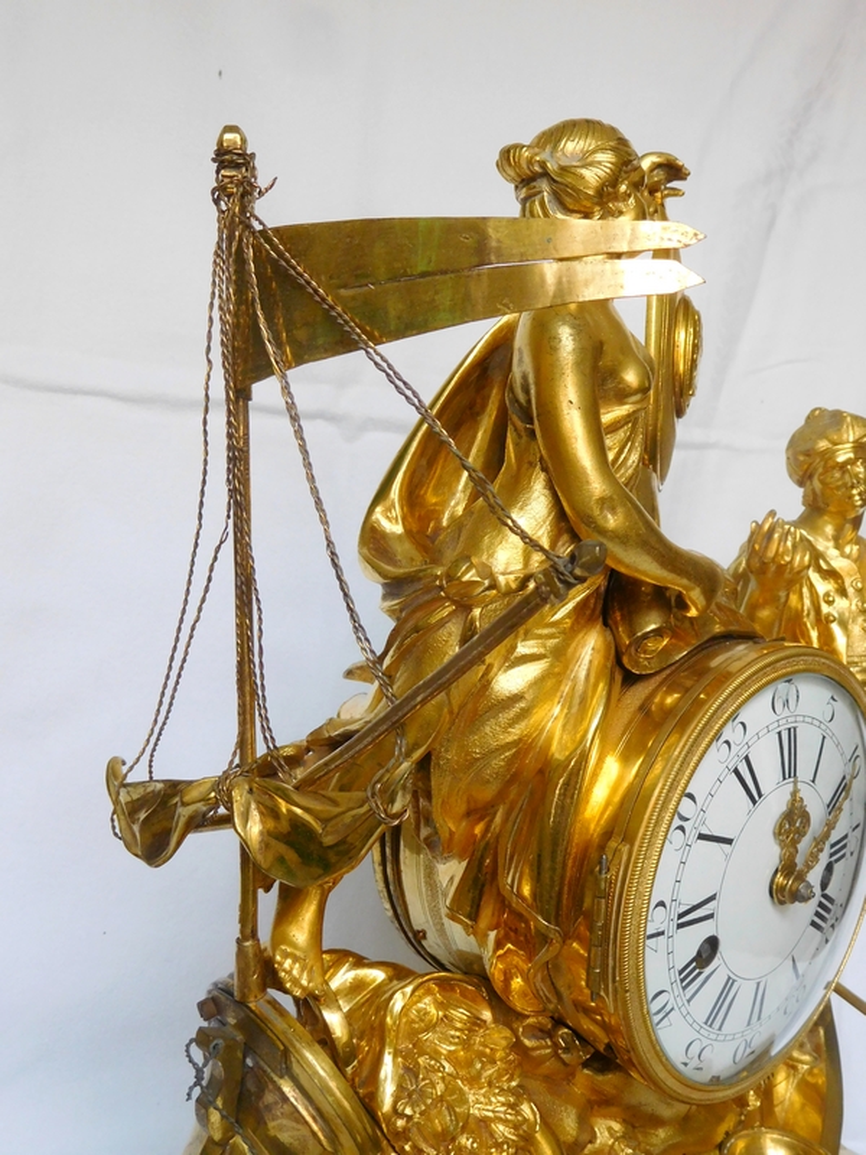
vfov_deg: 52.6
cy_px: 578
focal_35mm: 35
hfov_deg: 40.7
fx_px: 1167
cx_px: 433
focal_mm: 6.2
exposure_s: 1/30
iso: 320
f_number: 3.8
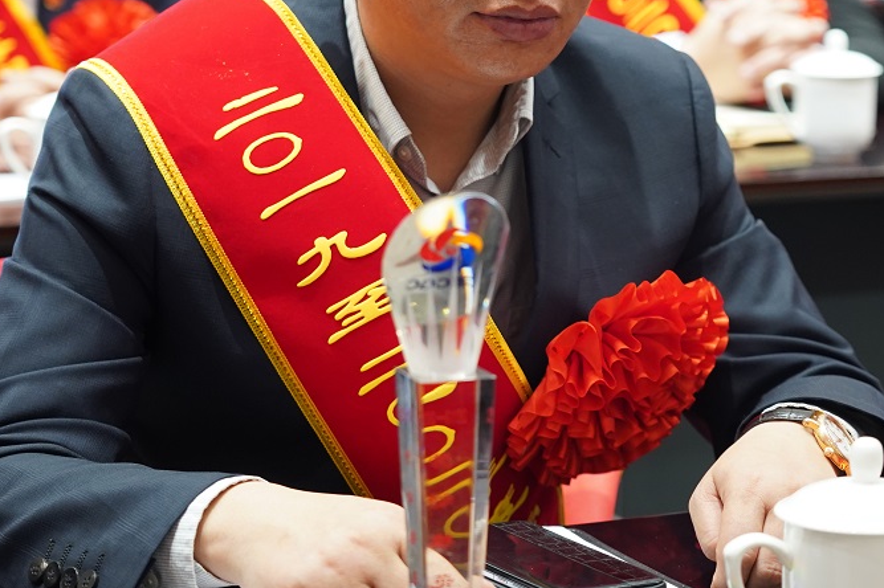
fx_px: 3092
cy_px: 132
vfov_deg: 10.8
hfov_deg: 16.3
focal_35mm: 126
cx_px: 498
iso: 1600
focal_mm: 70
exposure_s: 1/80
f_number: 4
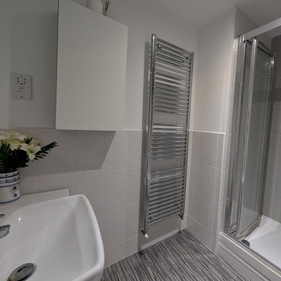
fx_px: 138
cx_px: 170
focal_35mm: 15
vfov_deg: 91.1
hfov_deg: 89.9
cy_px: 134
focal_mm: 2.02
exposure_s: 1/15
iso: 130
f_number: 1.7
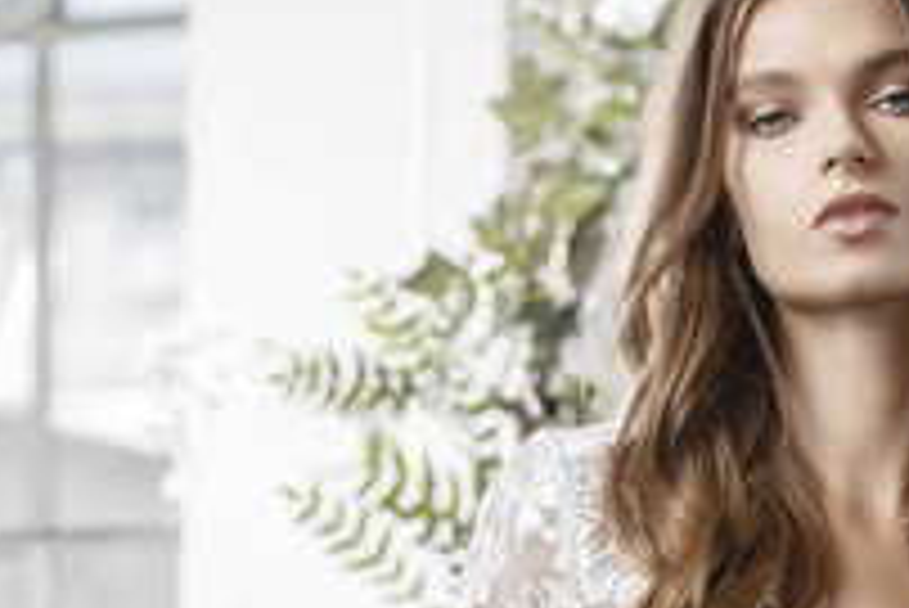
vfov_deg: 3.2
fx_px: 10612
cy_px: 1581
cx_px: 673
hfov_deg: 4.9
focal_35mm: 420
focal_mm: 85
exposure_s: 1/200
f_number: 3.5
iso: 100
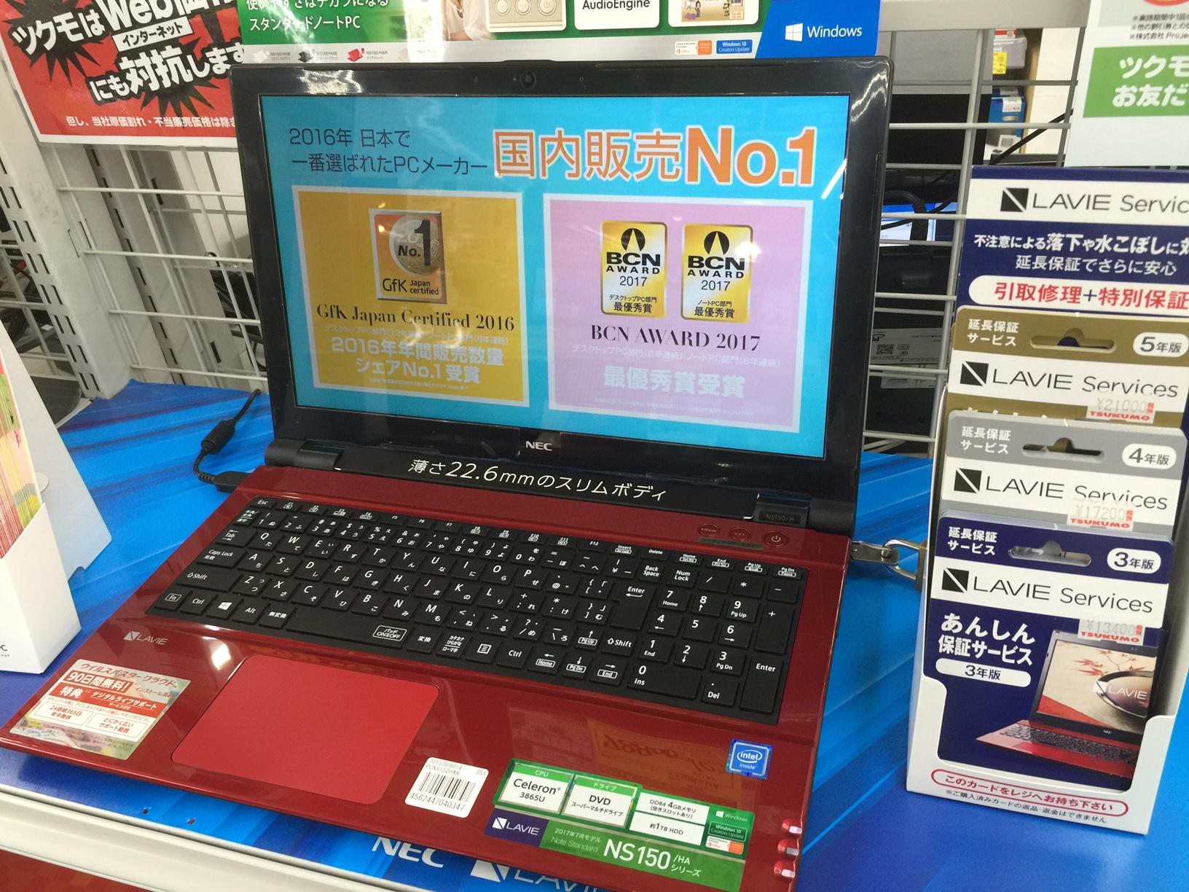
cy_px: 446
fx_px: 996
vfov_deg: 48.2
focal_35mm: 29
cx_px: 594
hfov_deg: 61.7
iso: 40
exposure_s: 1/30
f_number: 2.2
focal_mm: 4.2
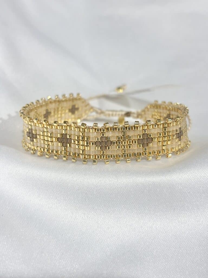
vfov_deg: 36.8
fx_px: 417
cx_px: 104
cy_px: 139
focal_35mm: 52
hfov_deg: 28.0
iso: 32
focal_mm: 5.96
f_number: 1.6
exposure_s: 1/268
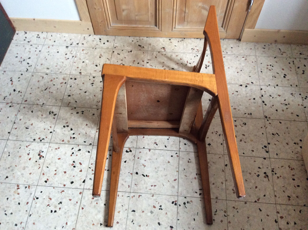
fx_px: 284
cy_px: 115
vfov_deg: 44.1
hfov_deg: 56.9
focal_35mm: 32
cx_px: 154
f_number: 2.4
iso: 200
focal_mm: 3.3
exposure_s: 1/25
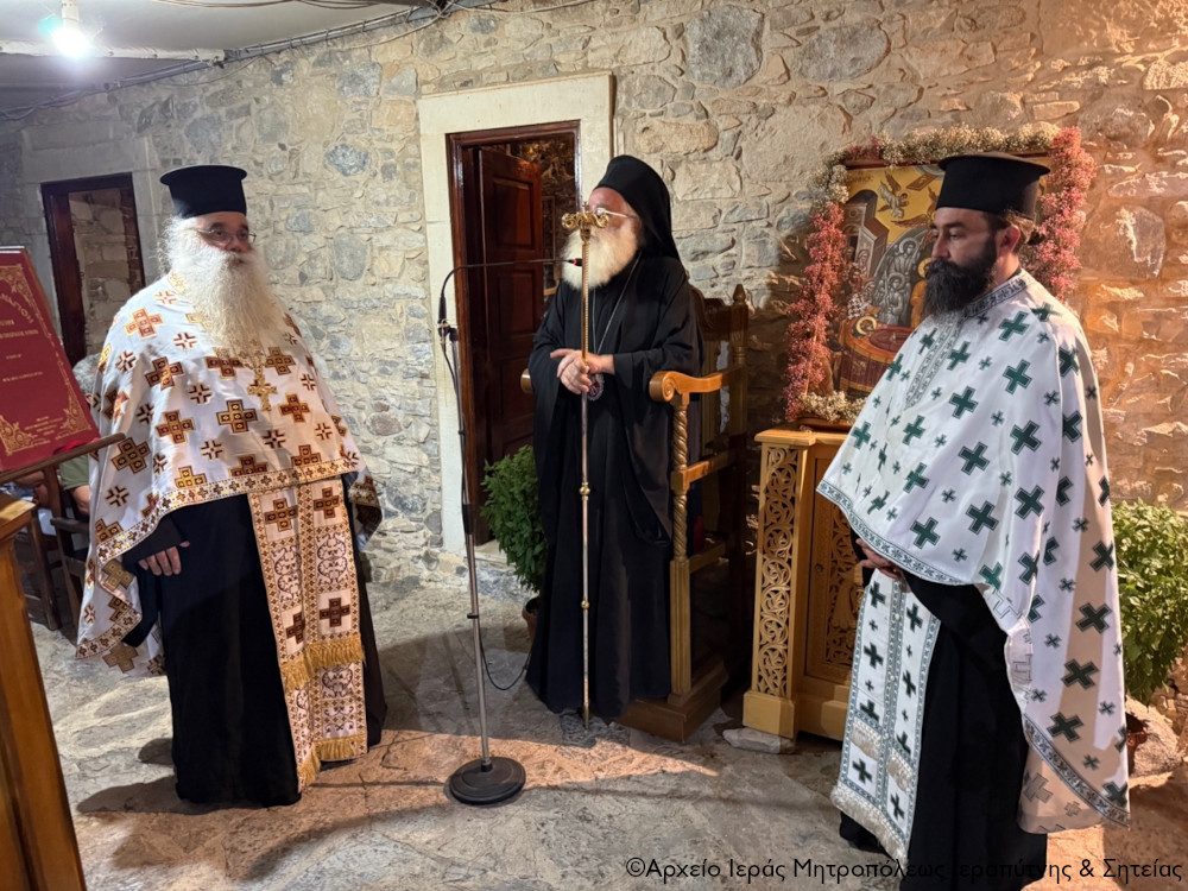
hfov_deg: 71.6
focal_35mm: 24
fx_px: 824
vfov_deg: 56.8
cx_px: 594
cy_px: 446
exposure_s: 1/25
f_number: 1.78
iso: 800
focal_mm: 6.76
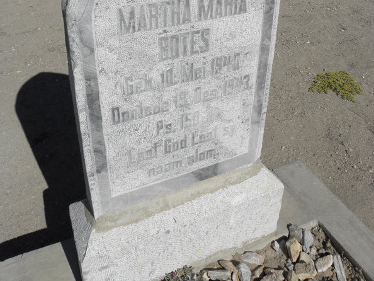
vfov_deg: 38.6
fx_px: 378
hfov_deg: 52.6
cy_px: 42
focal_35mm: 35
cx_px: 188
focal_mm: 4.6
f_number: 5.6
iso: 64
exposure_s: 1/800
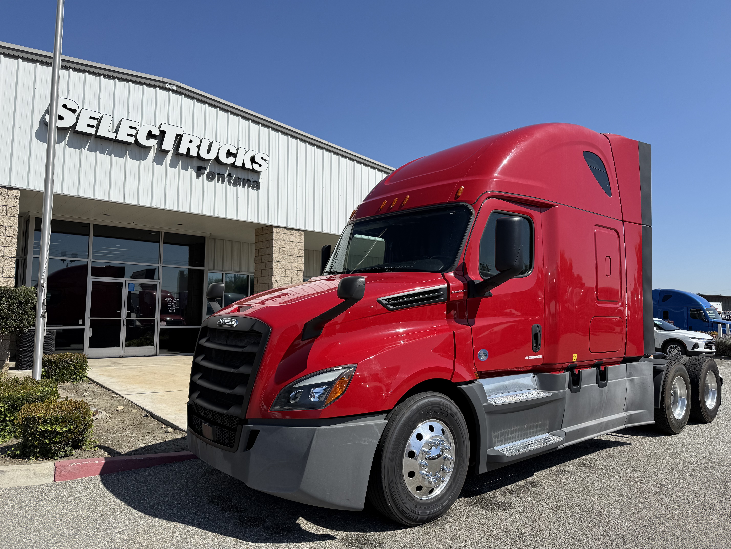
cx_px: 366
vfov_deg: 56.8
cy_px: 274
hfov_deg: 71.6
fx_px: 507
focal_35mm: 24
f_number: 1.78
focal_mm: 6.76
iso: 80
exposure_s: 1/4975
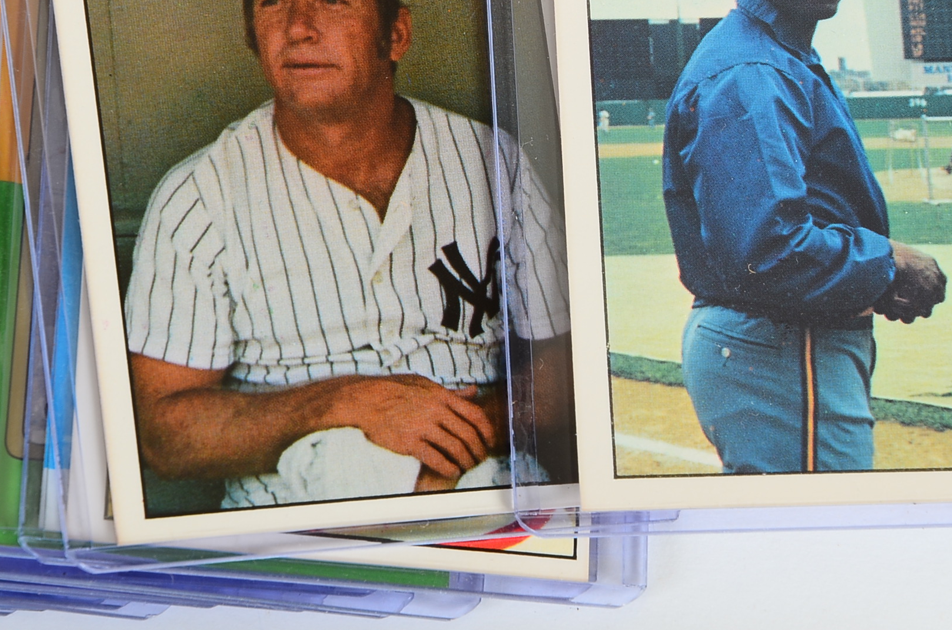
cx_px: 512
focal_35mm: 240
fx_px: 6327
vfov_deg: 5.7
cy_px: 177
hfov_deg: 8.6
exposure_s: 1/160
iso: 100
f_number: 13
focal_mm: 105
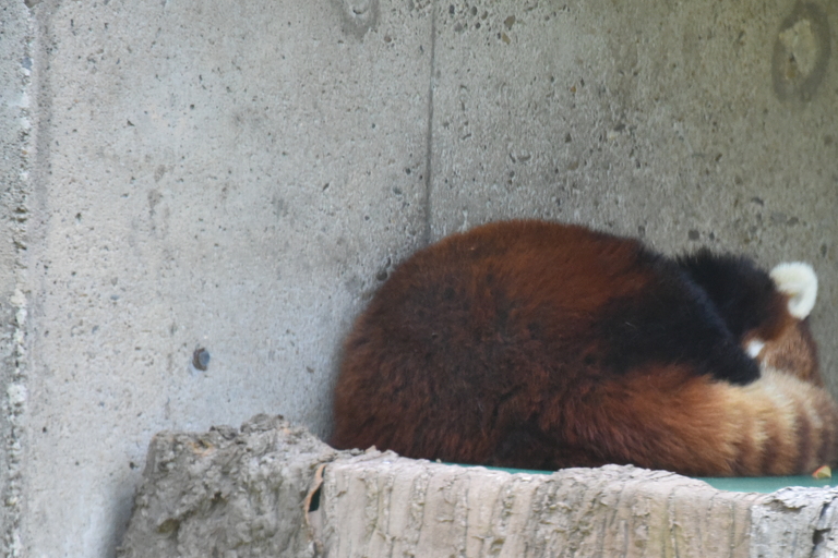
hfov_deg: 4.1
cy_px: 368
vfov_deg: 2.7
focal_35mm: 500
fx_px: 11638
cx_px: 596
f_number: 5.6
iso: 5000
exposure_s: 1/640
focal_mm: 300
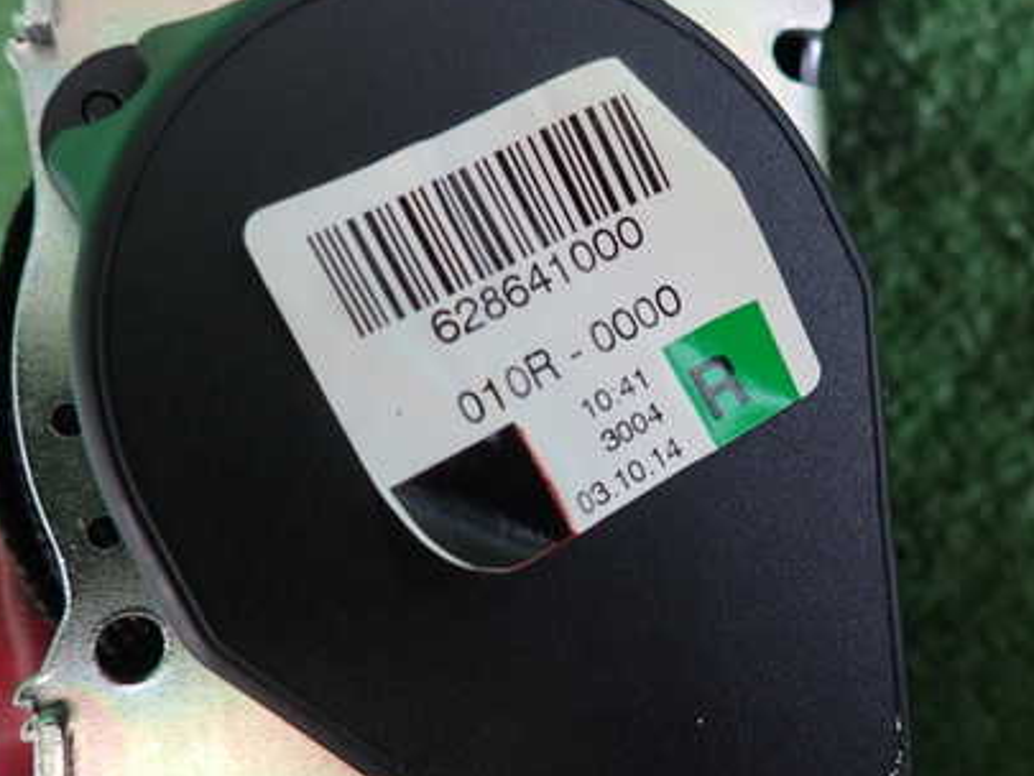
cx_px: 603
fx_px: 1106
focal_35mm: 37
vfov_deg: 38.7
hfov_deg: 49.9
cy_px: 378
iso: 200
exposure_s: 1/50
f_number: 2
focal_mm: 4.5
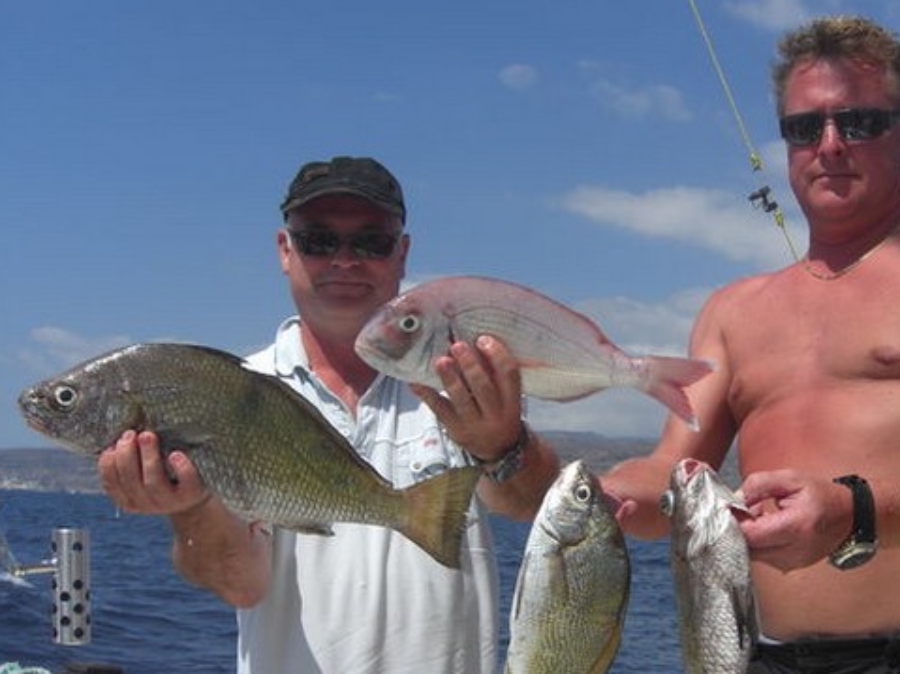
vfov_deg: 29.0
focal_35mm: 50
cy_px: 424
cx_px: 584
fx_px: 1300
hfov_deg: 37.9
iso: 80
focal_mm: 7.9
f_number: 8
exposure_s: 1/320
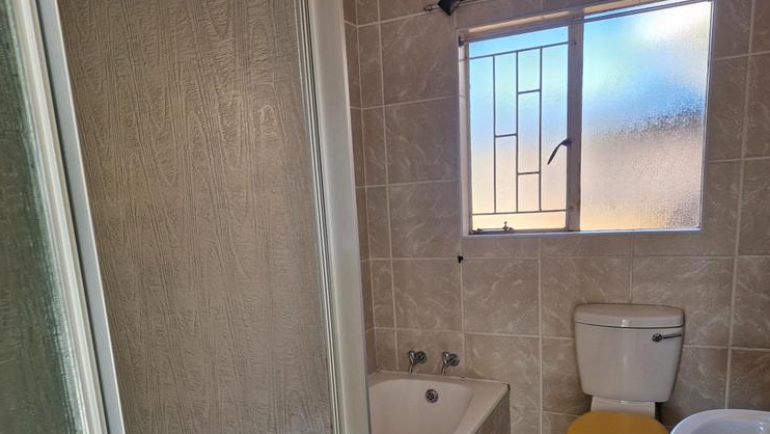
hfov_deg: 69.8
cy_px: 303
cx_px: 376
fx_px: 551
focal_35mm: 27
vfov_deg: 42.1
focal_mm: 5.54
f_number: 1.8
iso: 100
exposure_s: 1/180
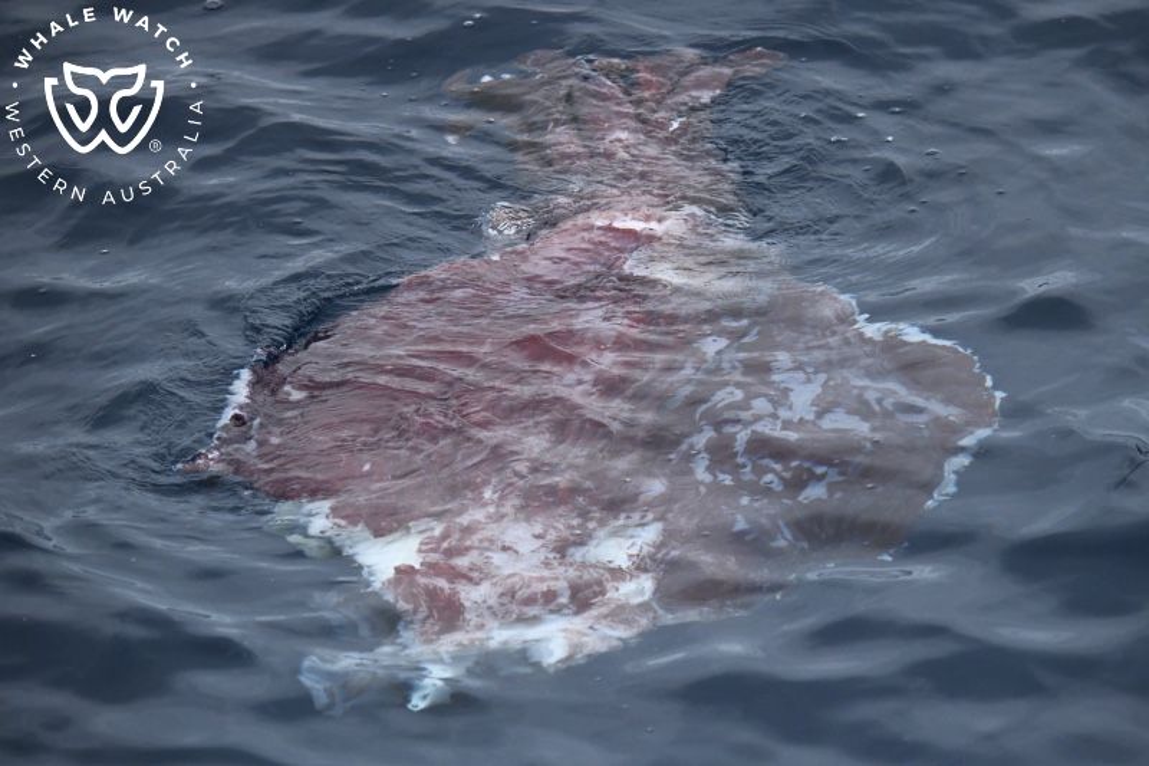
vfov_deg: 4.3
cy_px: 383
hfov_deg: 6.4
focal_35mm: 320
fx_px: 10211
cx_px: 574
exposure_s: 1/8000
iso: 3200
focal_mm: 320
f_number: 5.6
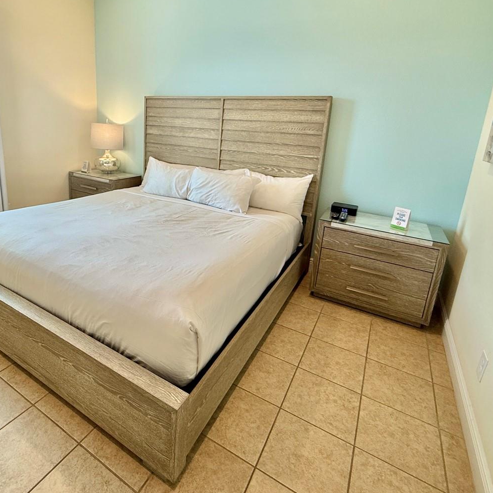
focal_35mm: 20
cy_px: 197
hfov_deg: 74.0
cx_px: 197
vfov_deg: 74.0
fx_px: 322
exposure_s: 1/120
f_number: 2.2
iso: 80
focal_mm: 2.22
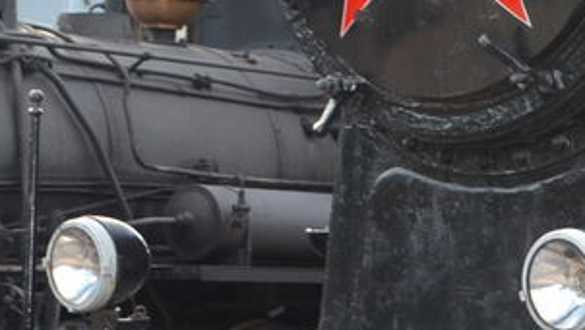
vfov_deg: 8.1
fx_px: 2327
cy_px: 111
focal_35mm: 150
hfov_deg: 13.7
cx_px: 810
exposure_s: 1/160
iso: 100
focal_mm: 18
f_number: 4
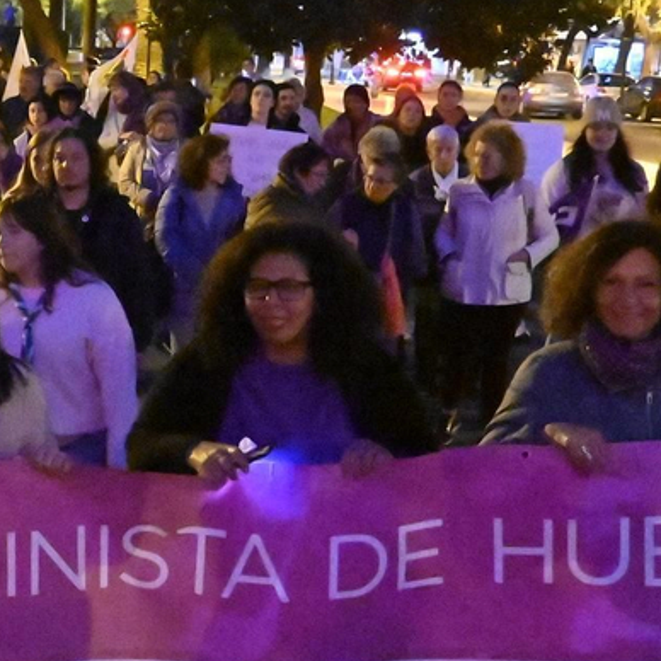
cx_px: -72
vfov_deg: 20.6
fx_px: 1815
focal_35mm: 84
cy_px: 392
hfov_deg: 19.7
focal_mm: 16
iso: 16000
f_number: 3.5
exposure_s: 1/160
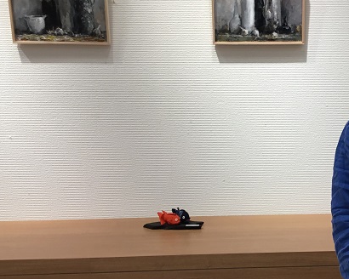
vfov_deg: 25.8
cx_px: 285
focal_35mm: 59
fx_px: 609
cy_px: 145
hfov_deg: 31.1
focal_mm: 3.3
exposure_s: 1/60
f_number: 2.4
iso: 32
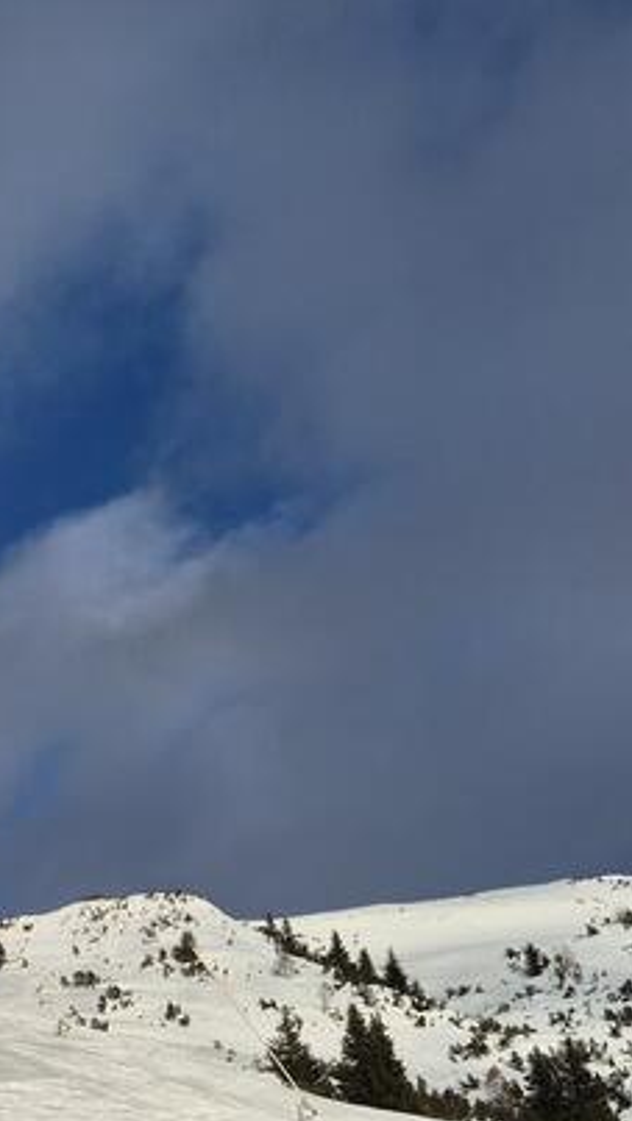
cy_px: 958
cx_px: -379
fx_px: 1905
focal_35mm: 64
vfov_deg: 31.6
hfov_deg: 16.7
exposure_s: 1/3088
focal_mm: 5.4
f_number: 1.8
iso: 25
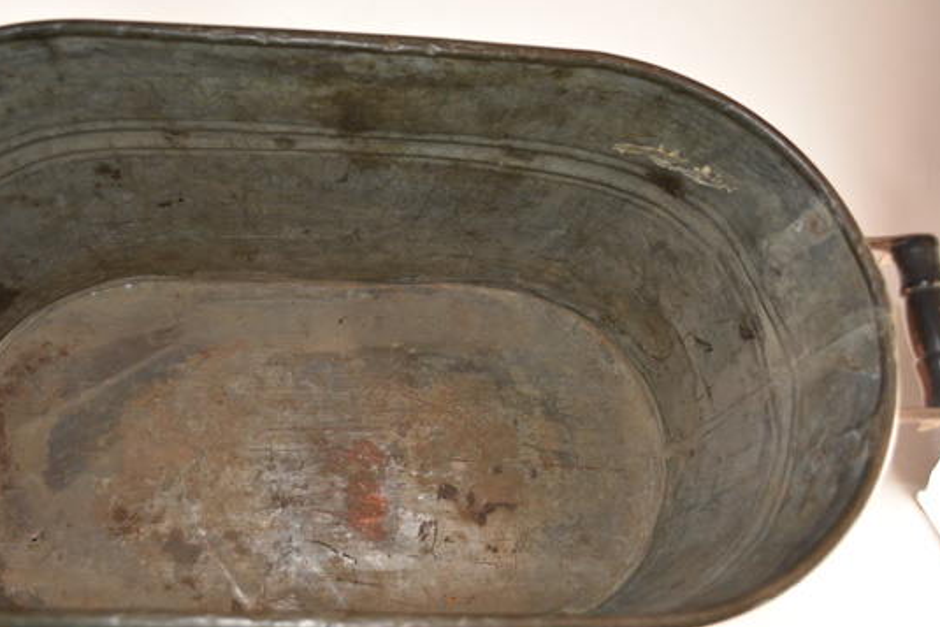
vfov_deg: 36.0
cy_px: 316
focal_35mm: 37
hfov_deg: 51.8
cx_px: 425
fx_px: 966
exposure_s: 1/80
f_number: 3.8
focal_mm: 22
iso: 400
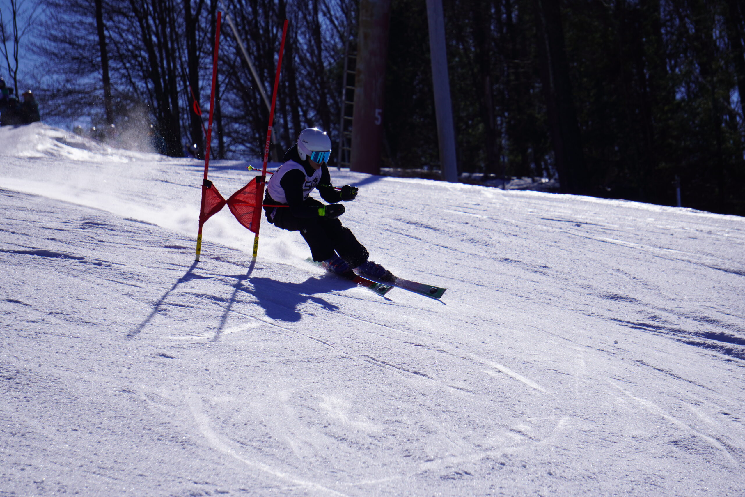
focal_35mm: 189
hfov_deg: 10.9
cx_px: 372
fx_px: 3911
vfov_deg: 7.3
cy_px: 248
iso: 100
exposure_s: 1/2000
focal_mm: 126
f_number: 5.6
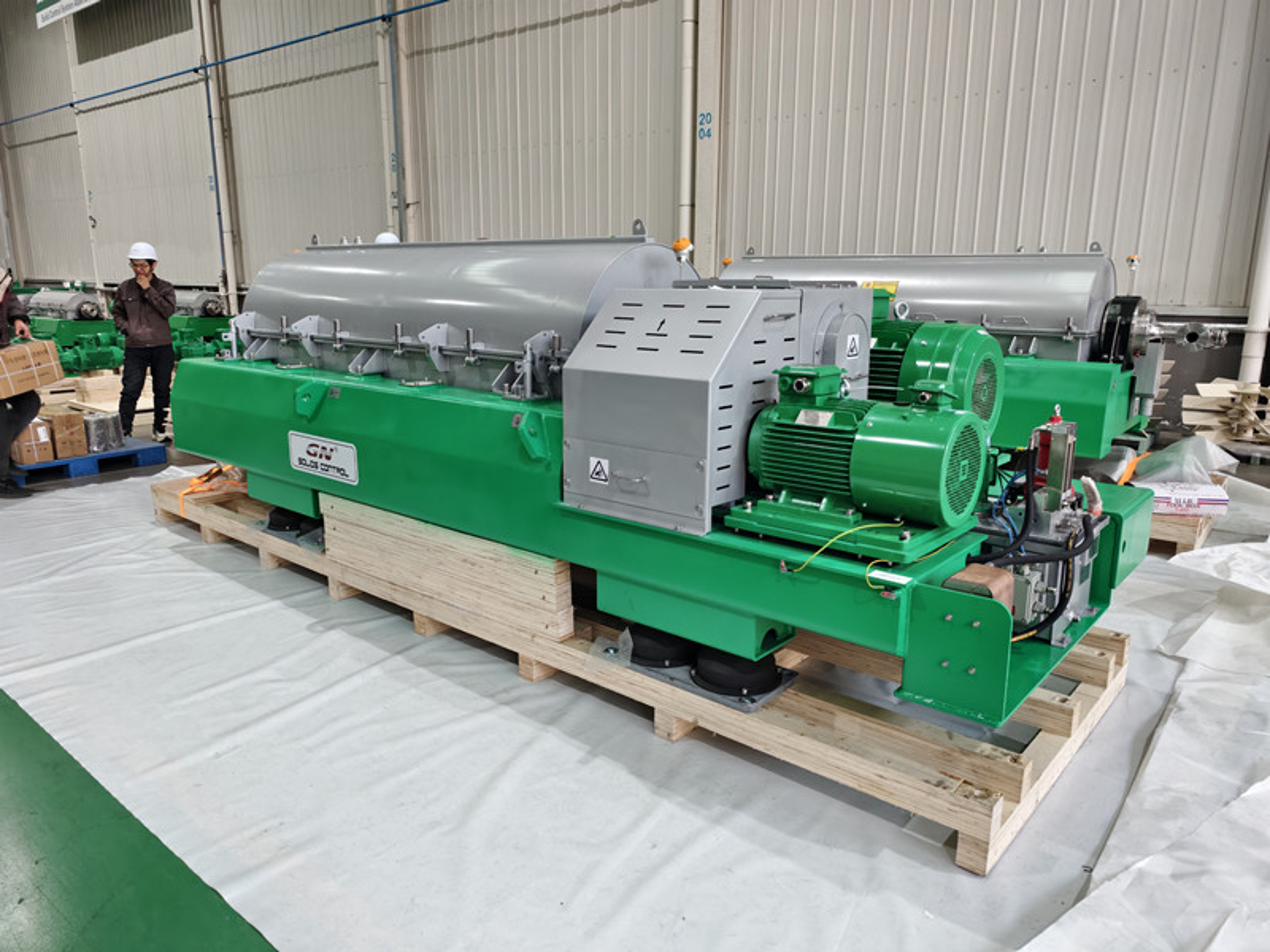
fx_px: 844
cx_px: 635
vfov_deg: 58.9
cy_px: 476
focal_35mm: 23
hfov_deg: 73.9
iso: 810
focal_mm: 5.6
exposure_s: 1/100
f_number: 1.57
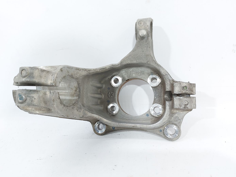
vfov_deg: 56.8
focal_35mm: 24
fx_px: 164
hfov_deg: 71.6
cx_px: 118
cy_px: 88
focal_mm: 5.23
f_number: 1.8
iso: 100
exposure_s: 1/50
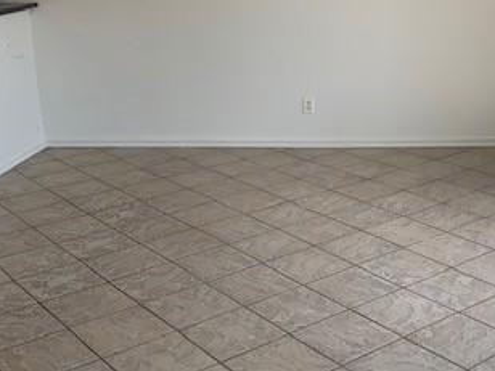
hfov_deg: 35.3
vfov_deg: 26.9
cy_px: 140
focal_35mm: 54
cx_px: 320
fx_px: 772
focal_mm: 4.25
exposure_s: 1/202
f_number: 1.8
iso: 25
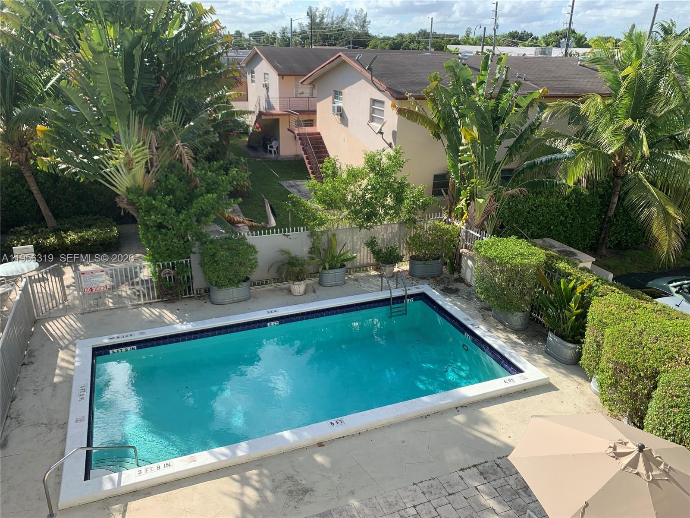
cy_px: 259
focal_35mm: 26
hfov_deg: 67.3
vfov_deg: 53.1
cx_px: 345
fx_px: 518
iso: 25
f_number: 1.8
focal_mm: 4.25
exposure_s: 1/1250
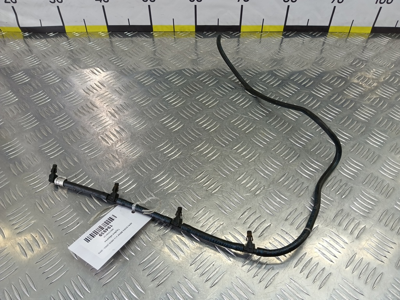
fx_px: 266
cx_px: 200
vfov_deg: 58.9
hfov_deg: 73.9
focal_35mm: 23
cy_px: 150
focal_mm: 4.11
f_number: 1.6
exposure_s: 1/50
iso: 92
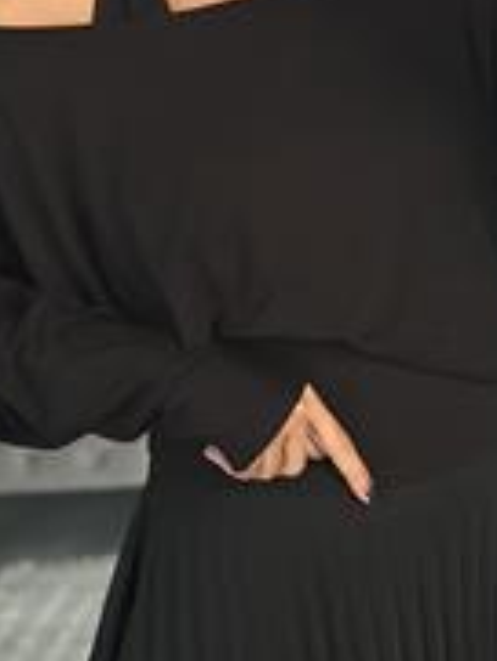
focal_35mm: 134
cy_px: 252
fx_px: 2562
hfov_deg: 11.1
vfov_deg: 14.7
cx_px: 303
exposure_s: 1/40
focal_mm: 6.86
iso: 500
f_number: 1.78
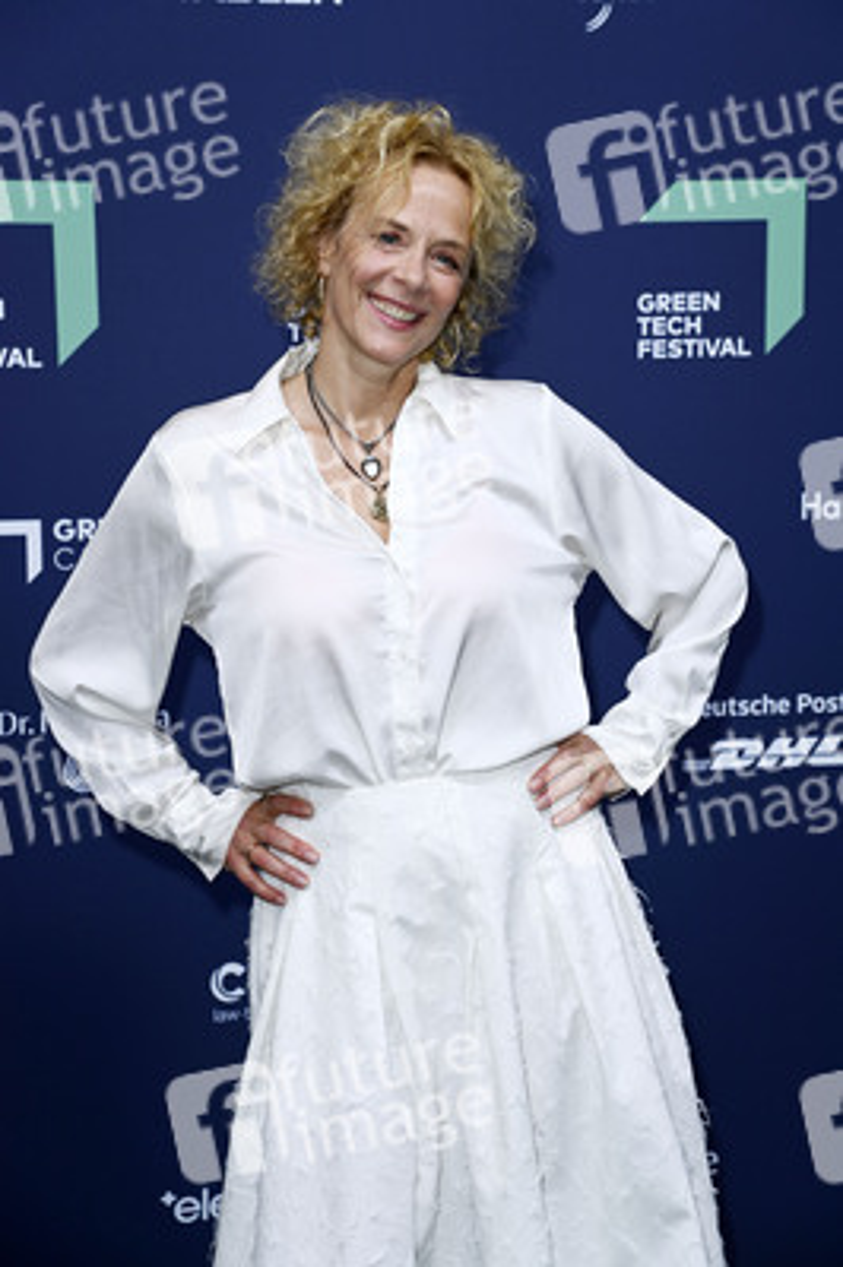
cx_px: 422
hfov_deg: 19.4
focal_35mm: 70
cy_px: 634
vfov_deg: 28.9
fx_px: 2463
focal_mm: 70
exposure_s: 1/250
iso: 640
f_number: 5
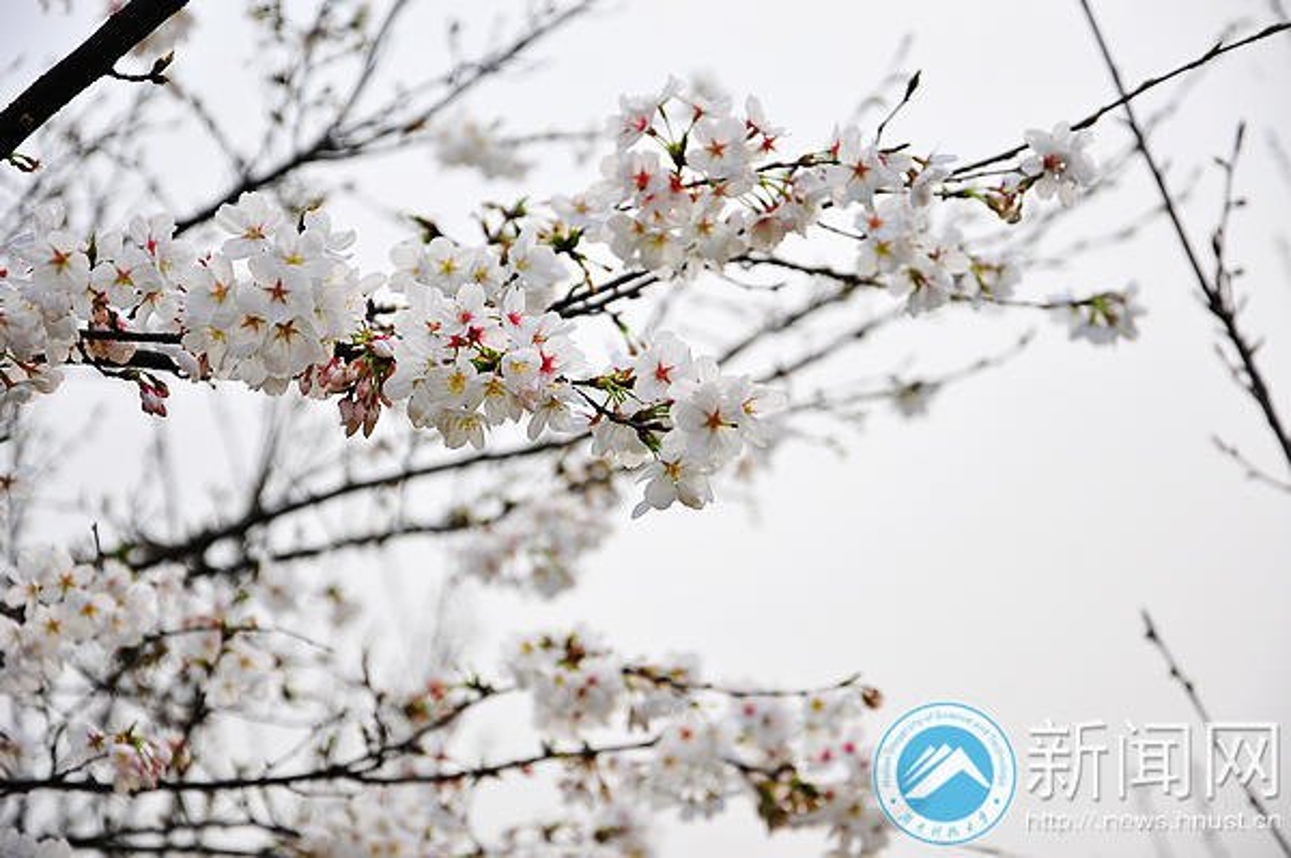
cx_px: 646
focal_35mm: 138
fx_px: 4945
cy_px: 429
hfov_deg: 14.9
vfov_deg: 9.9
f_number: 5.6
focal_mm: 92
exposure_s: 1/800
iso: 400
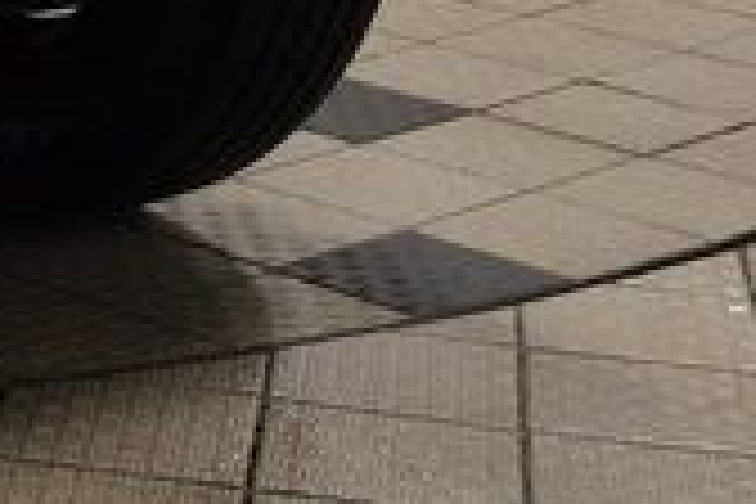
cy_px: -205
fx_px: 3484
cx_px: -680
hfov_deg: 11.4
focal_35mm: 166
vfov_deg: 8.1
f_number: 7.1
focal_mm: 29
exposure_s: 1/60
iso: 1600
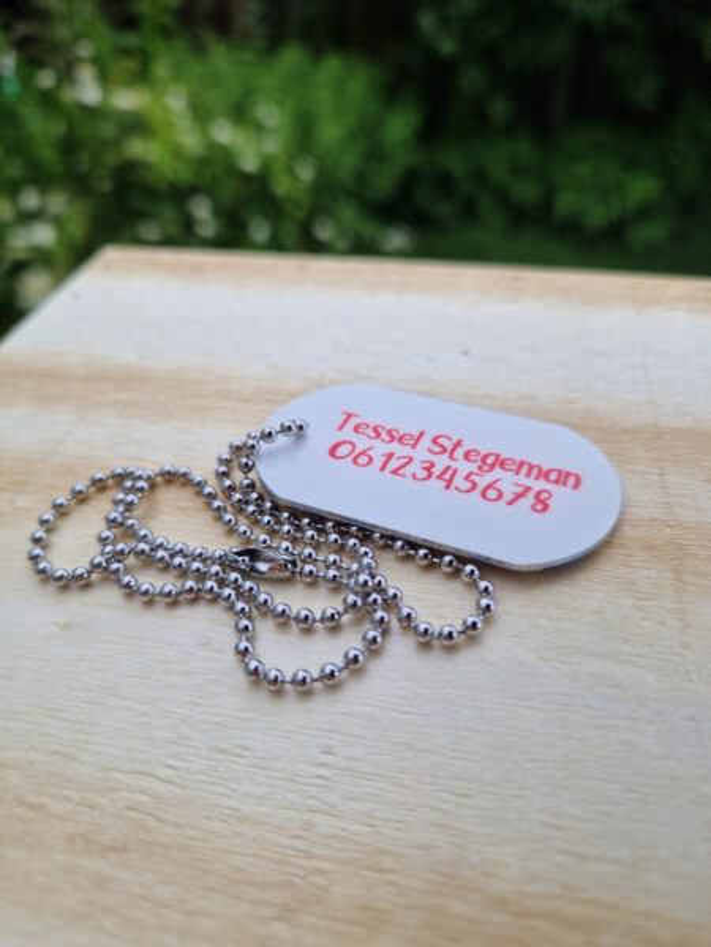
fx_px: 630
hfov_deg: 58.9
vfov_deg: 73.9
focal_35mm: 23
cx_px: 356
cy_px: 474
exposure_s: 1/334
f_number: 1.8
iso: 50
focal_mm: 5.4
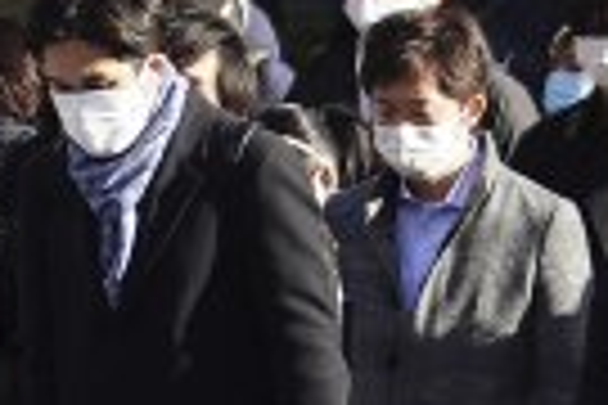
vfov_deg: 1.6
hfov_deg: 2.4
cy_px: 590
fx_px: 14253
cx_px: 437
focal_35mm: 844
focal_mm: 200
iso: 125
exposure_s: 1/400
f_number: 4
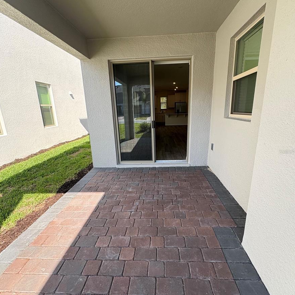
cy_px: 151
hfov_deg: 84.0
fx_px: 164
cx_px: 151
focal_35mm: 17
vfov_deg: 84.0
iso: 64
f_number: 2.2
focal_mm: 2.22
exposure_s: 1/277
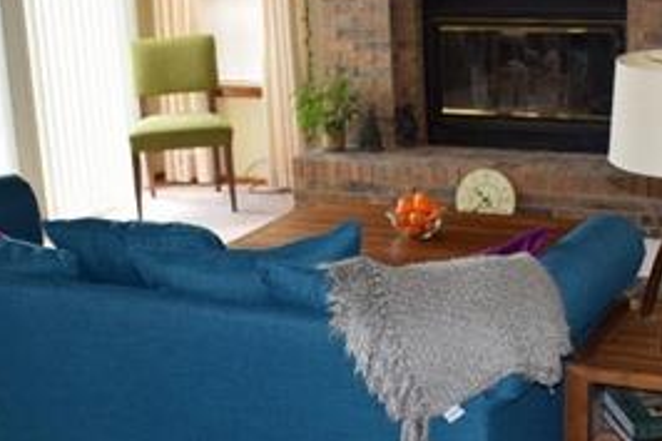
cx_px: 428
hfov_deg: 30.8
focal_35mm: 65
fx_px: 1194
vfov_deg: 20.9
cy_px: 259
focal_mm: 18
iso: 800
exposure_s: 1/100
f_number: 5
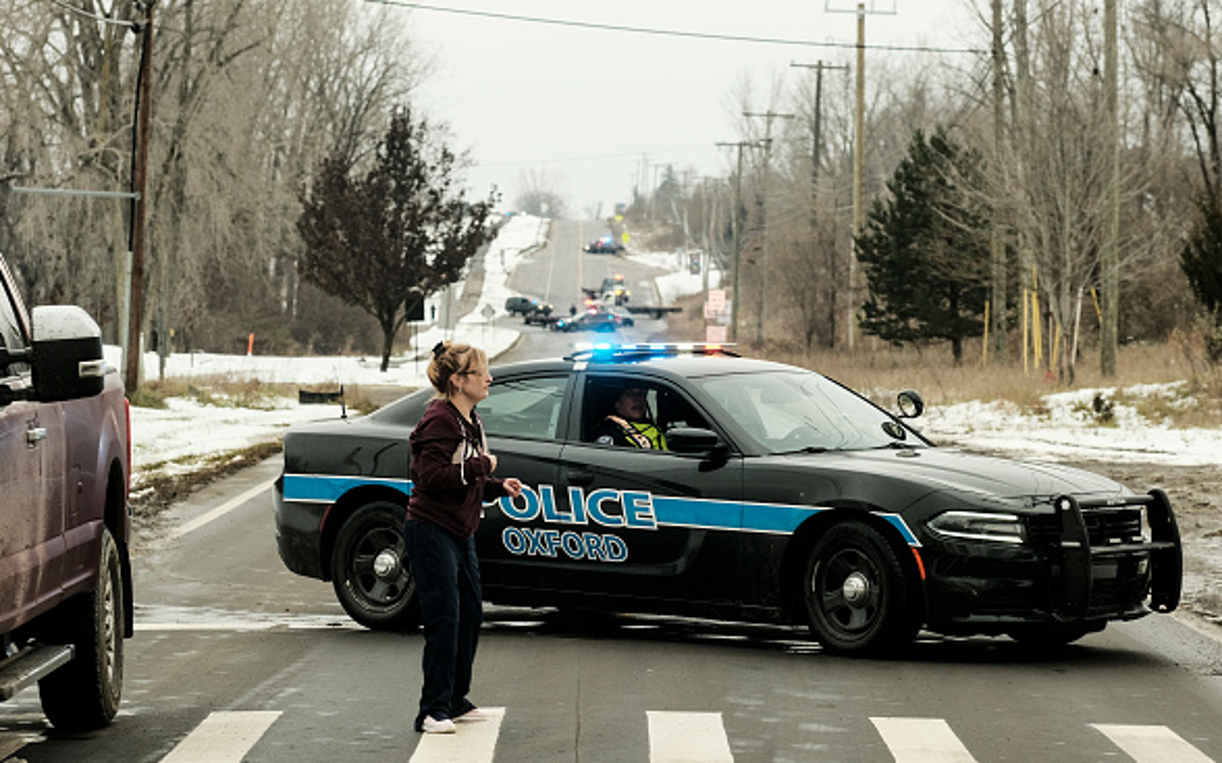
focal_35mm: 139
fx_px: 4627
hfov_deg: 15.0
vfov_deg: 9.4
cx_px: 611
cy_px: 405
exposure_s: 1/125
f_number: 5
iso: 800
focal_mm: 90
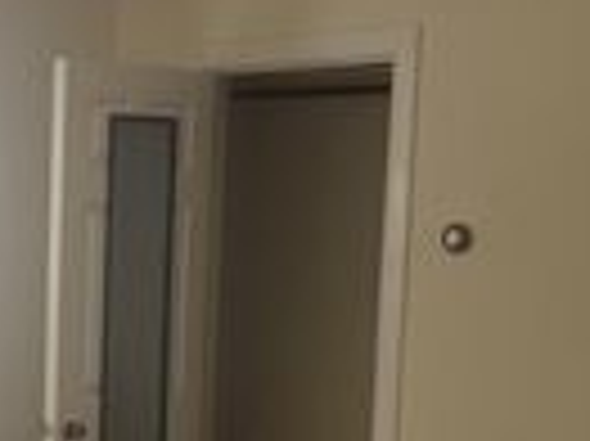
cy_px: 425
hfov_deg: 18.8
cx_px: -113
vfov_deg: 14.7
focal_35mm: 99
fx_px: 1686
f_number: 1.5
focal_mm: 5.7
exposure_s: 1/120
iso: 125
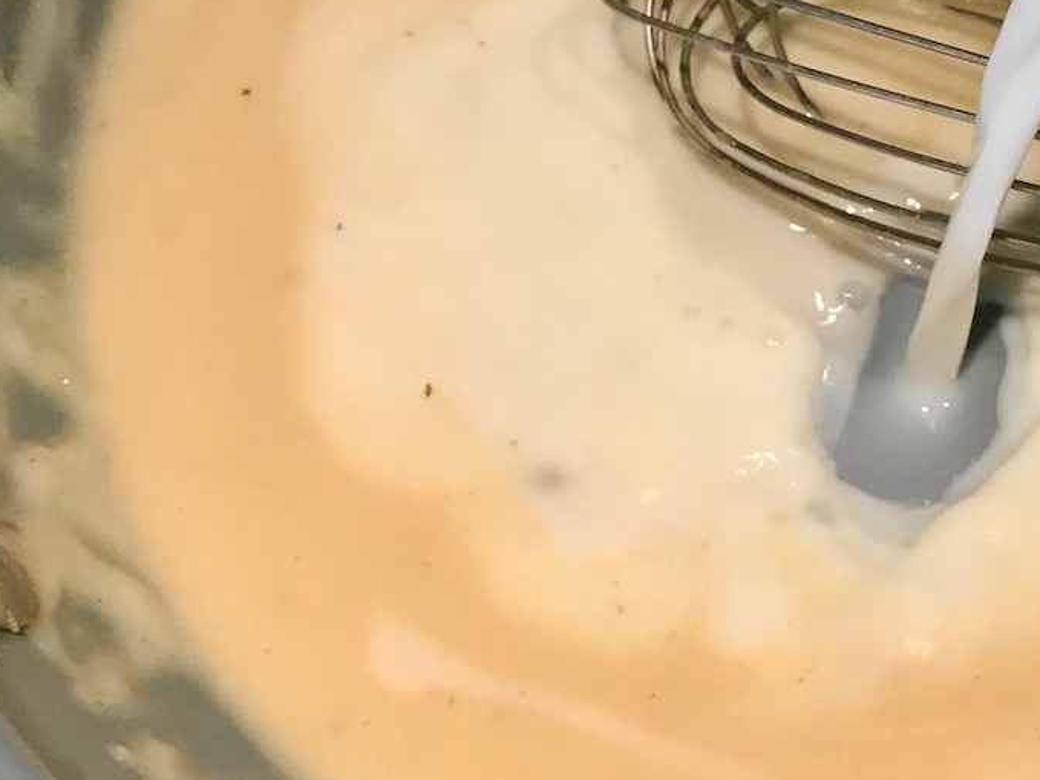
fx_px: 1983
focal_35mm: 66
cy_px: 262
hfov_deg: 28.2
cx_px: 959
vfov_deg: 22.2
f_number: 1.8
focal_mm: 3.99
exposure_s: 1/30
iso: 32
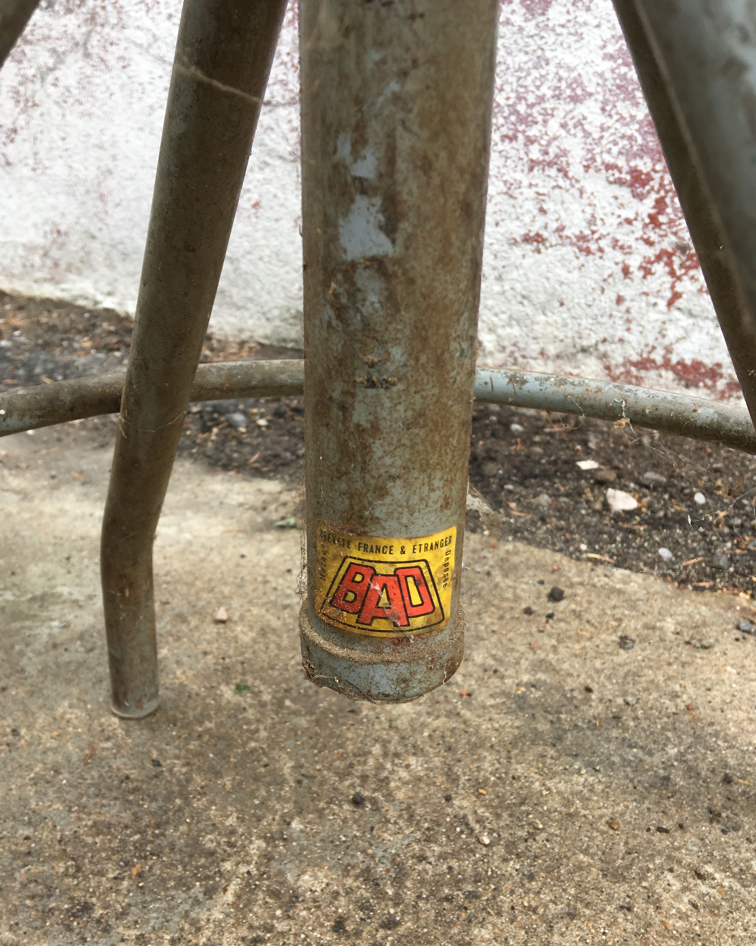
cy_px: 508
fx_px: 867
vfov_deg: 57.1
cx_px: 371
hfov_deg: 47.1
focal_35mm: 31
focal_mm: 4.15
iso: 25
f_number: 2.2
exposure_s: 1/434
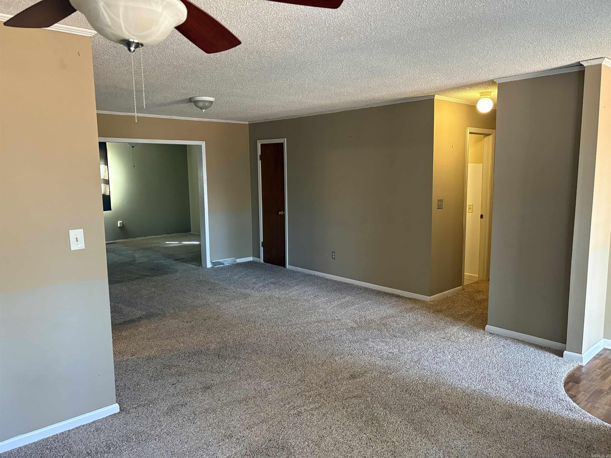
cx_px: 306
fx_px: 459
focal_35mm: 26
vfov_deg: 53.1
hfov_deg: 67.3
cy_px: 229
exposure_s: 1/60
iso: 400
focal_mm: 5.96
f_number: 1.6
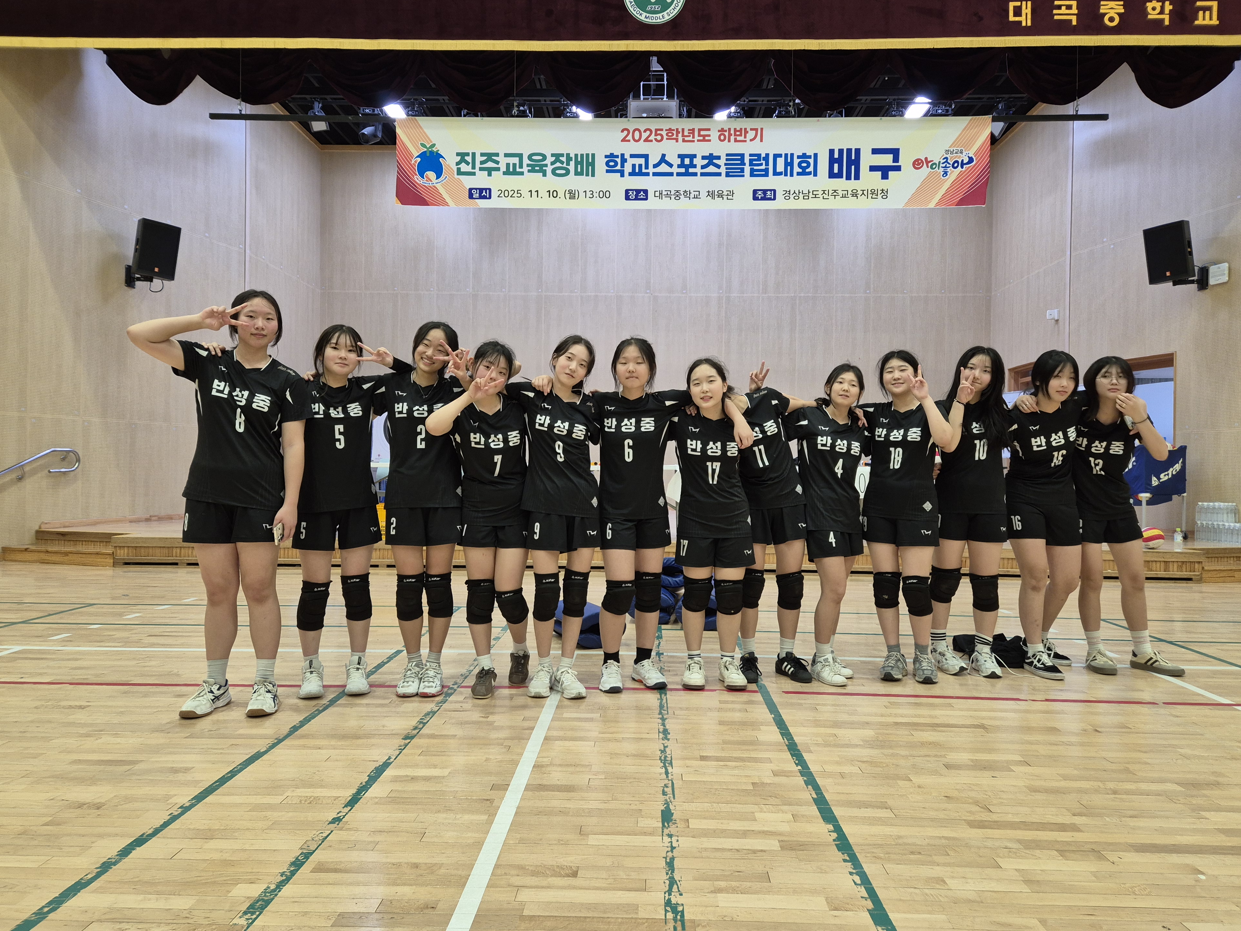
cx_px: 626
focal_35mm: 24
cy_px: 448
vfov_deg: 56.8
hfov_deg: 71.6
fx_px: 860
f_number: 1.8
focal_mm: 5.4
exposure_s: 1/120
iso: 320
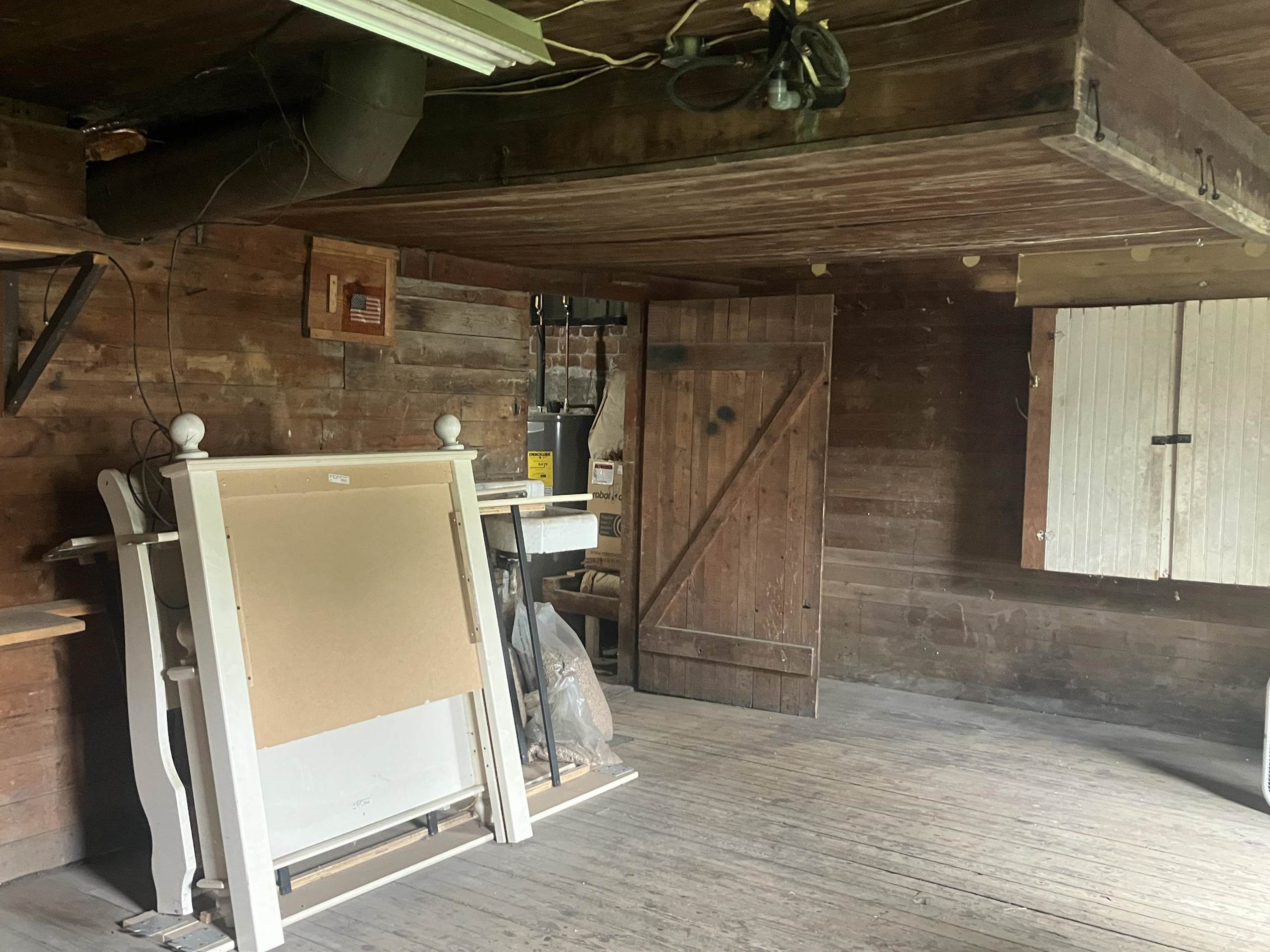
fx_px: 1247
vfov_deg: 41.8
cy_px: 500
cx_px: 523
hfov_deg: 53.7
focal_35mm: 34
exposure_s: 1/40
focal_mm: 3.99
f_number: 1.8
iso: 400
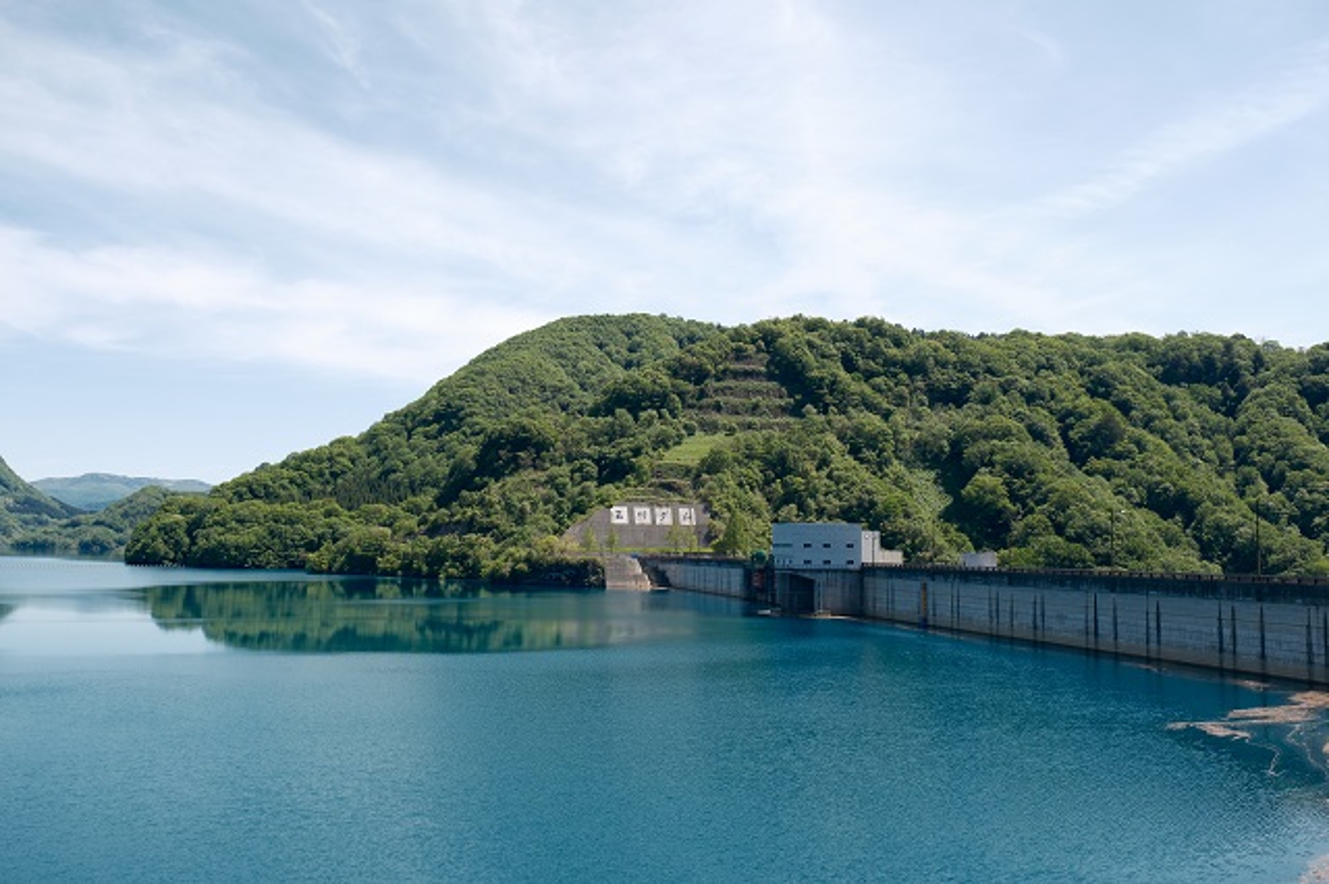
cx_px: 664
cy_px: 442
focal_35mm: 31
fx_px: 1144
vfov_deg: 42.3
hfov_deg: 60.3
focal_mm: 20.6
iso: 125
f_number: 4.5
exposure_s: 1/500
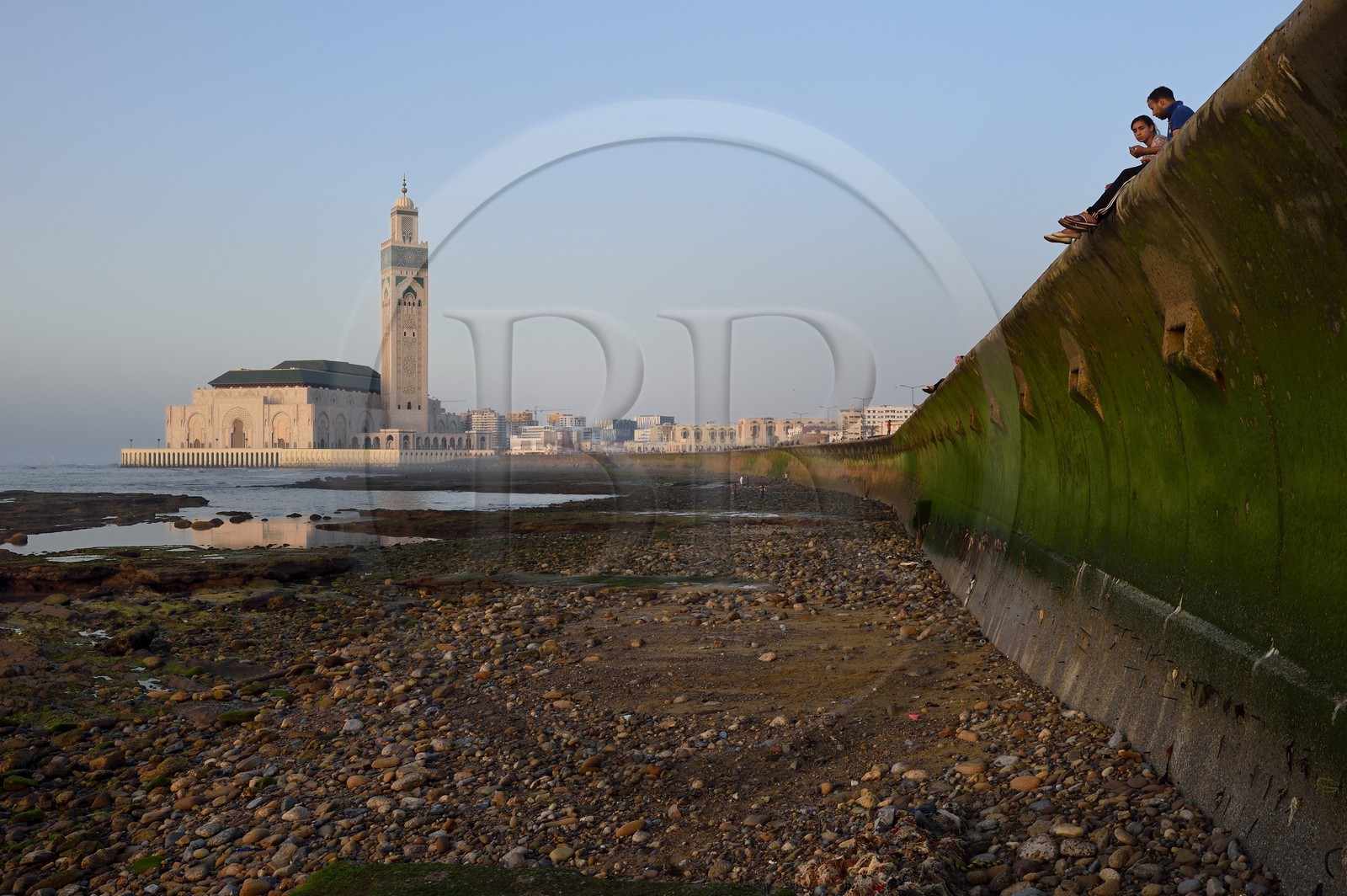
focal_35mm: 32
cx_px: 674
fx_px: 1196
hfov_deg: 58.8
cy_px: 448
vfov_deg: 41.0
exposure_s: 1/60
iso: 400
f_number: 11
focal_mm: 32
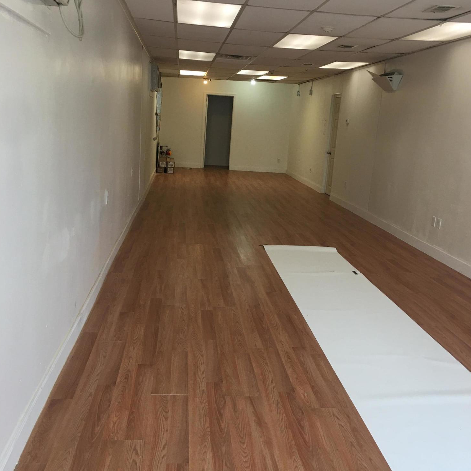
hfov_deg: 47.2
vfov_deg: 47.2
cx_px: 237
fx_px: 539
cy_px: 234
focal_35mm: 35
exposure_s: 1/30
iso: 25
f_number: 2.2
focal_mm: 4.15
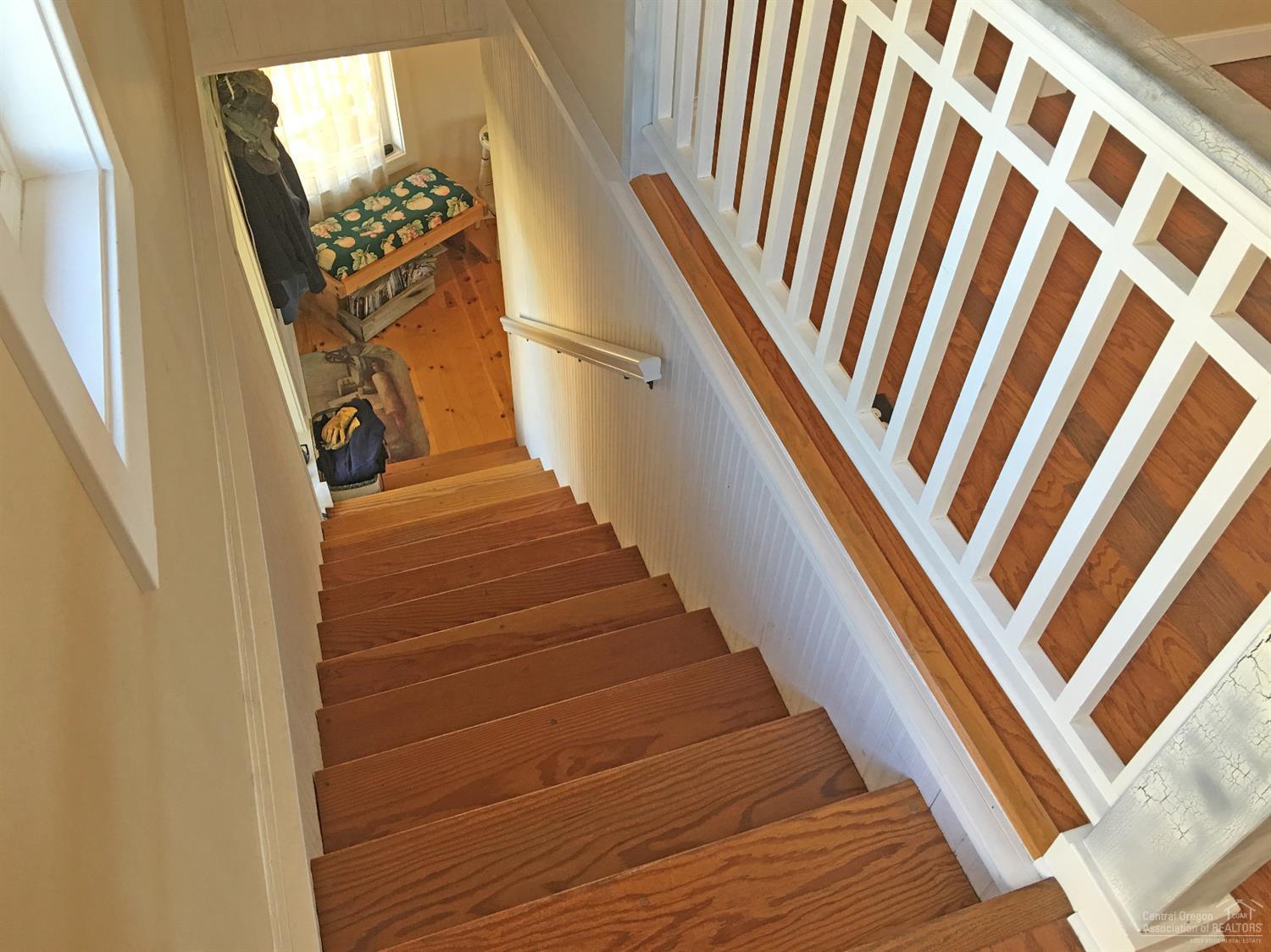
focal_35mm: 29
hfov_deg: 61.7
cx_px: 636
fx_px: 1064
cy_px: 476
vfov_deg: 48.2
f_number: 2.2
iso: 25
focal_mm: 4.15
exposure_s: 1/15
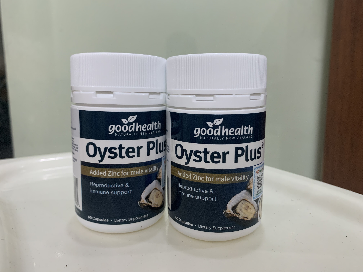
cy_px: 136
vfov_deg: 53.1
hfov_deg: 67.3
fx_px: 273
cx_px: 182
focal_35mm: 26
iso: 200
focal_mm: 4.25
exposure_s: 1/50
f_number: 1.8
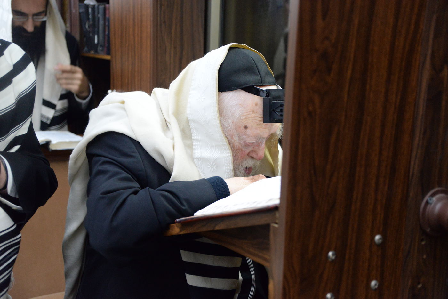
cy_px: 150
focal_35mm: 60
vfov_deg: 22.6
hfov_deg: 33.4
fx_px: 747
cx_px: 224
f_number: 4.8
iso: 5000
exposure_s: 1/160
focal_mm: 60
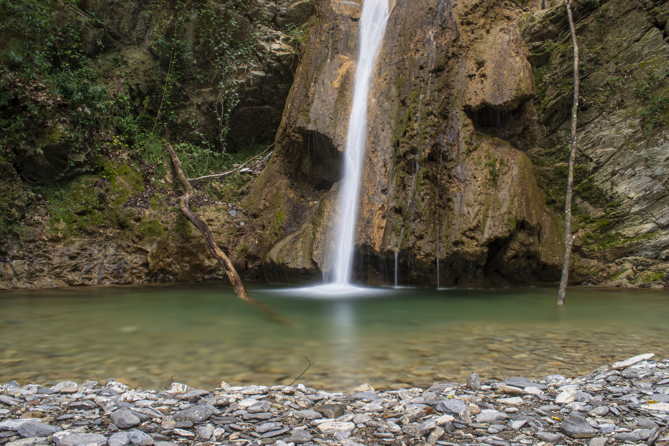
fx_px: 613
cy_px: 223
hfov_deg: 57.2
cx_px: 334
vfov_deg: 40.0
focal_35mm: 33
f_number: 22
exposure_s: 13
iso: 100
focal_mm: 22
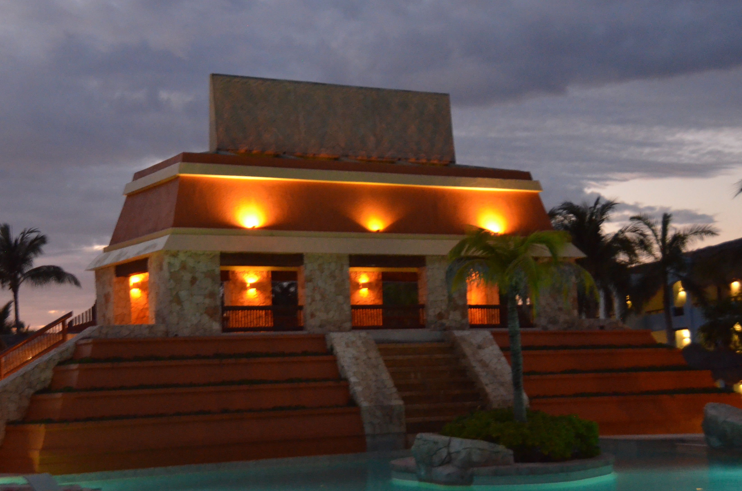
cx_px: 351
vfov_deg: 21.1
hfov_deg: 31.5
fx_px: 1316
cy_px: 240
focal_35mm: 64
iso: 4000
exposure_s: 1/13
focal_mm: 38
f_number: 5.6
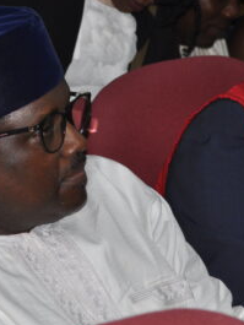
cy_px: 100
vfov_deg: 10.3
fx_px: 1795
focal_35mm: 191
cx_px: 25
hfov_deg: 7.8
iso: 400
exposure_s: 1/60
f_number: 5.6
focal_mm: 55
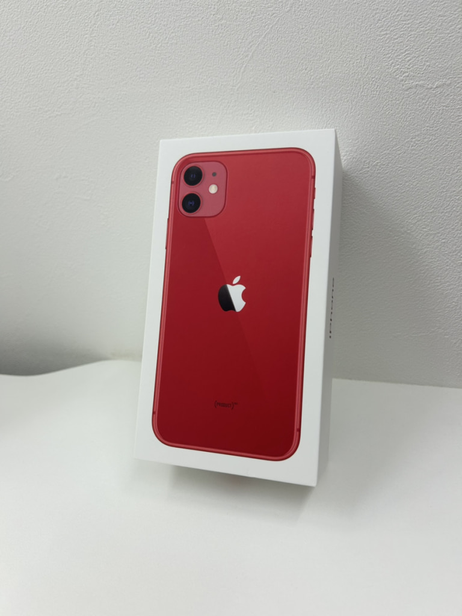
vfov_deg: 67.3
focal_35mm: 26
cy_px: 308
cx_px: 231
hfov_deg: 53.1
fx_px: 463
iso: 40
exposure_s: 1/100
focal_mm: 5.7
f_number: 1.5
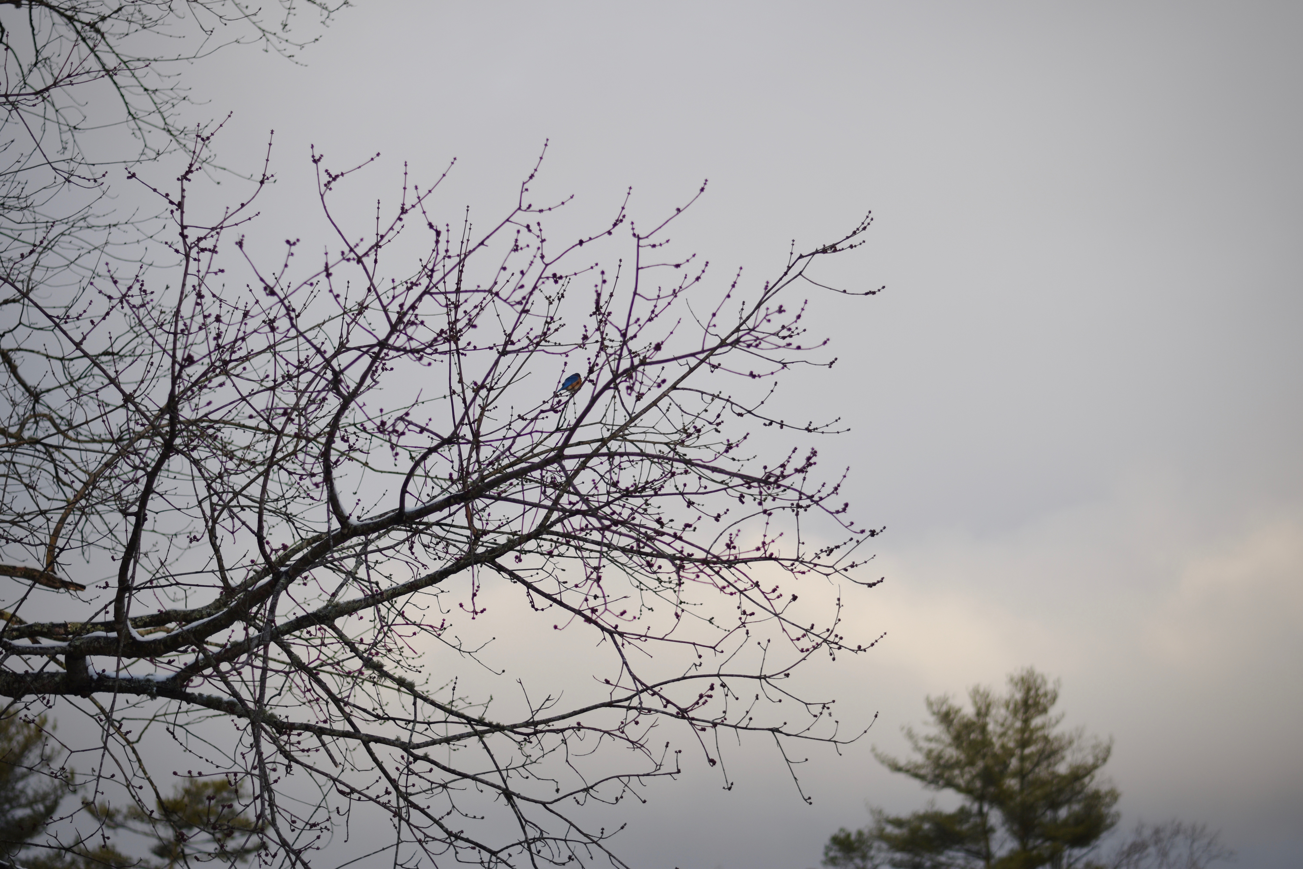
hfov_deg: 27.0
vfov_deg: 18.2
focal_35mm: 75
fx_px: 2714
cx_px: 652
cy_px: 434
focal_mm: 50
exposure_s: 1/2500
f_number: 1.8
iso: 100
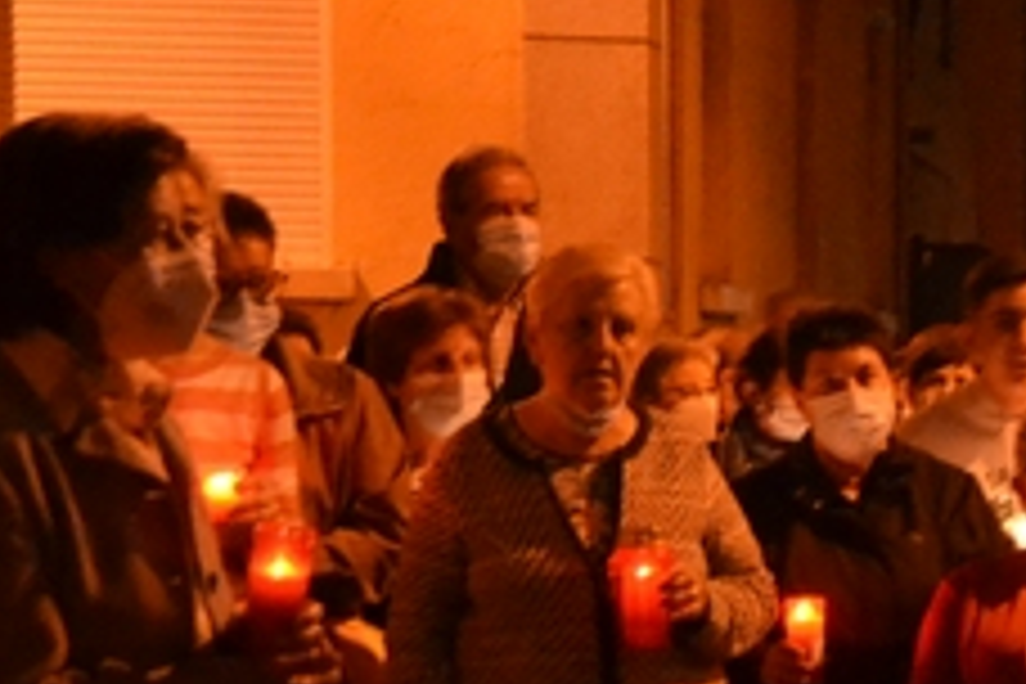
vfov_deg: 6.8
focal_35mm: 201
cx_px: 1984
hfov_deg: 9.6
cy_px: 558
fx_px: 5728
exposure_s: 1/10
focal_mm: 34
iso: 3200
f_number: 4.2
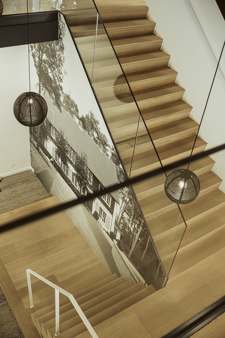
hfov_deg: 37.9
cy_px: 169
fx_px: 328
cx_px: 112
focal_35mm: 35
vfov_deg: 54.4
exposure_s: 1/320
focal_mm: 23.3
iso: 1250
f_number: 3.2
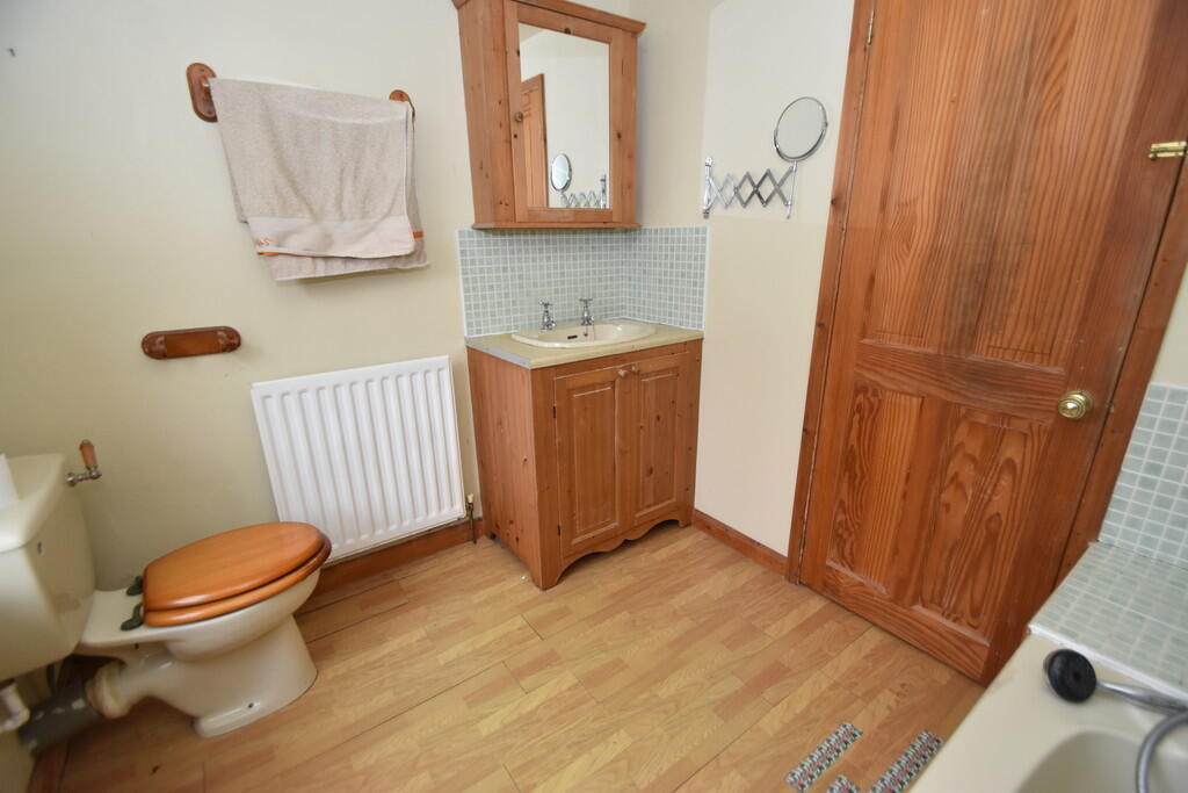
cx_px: 594
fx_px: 495
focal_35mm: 15
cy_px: 396
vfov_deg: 77.3
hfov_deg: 100.4
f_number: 3.5
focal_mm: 10
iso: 900
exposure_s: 1/60
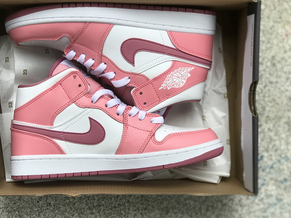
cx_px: 114
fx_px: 597
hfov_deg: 27.3
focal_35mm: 71
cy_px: 90
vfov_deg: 20.7
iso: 25
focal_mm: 6.6
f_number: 2.8
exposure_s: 1/50
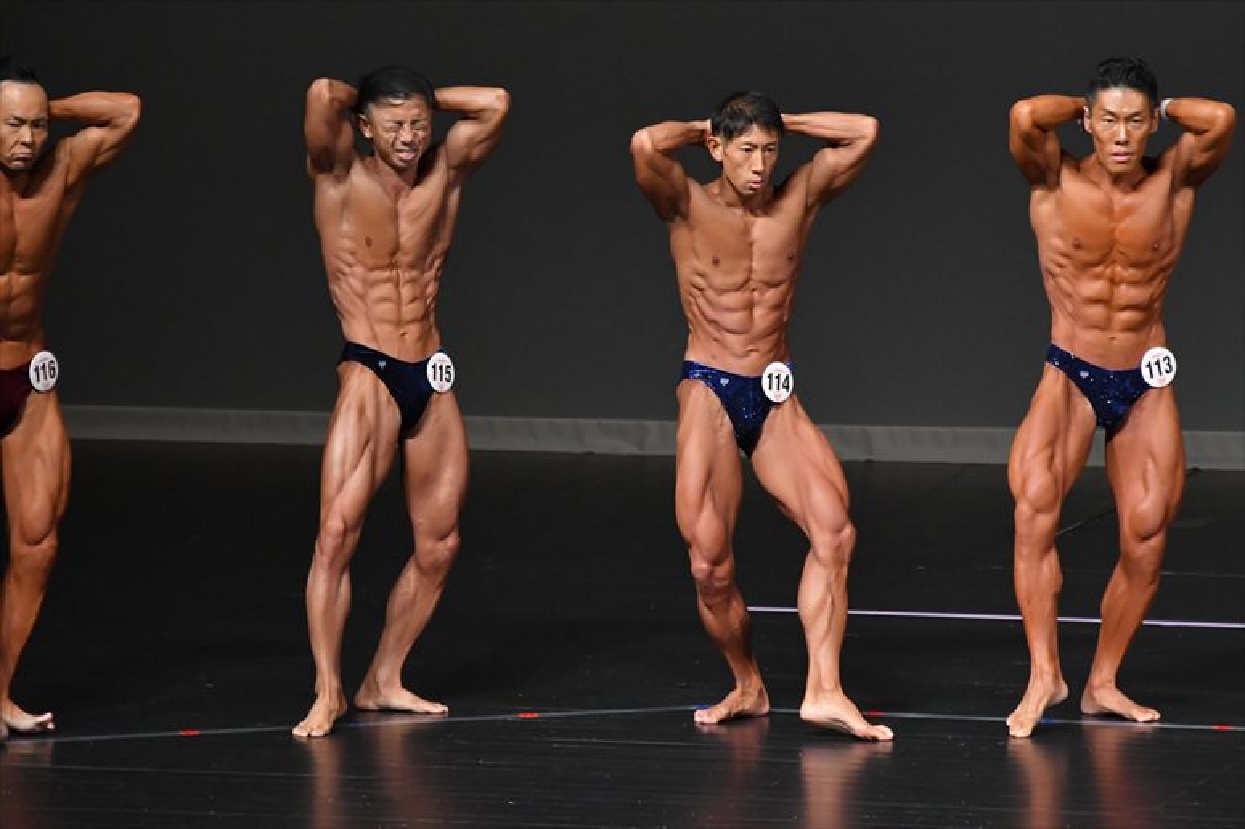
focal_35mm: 345
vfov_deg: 4.0
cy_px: 414
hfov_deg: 6.0
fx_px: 11926
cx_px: 622
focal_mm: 230
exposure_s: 1/400
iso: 4000
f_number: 5.6
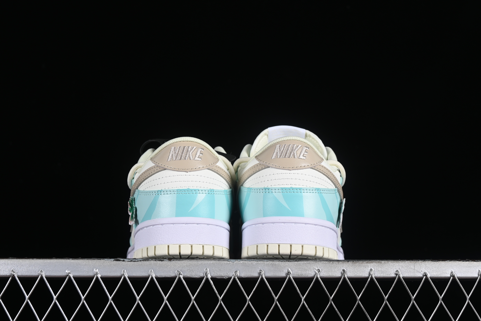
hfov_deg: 27.0
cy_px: 160
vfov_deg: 18.2
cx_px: 240
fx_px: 1002
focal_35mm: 75
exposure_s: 1/80
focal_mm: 50
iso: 160
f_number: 8
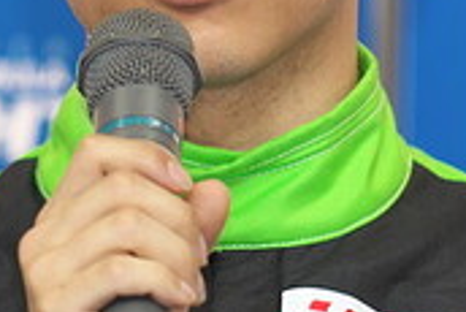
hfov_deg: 3.1
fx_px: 8550
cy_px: 14
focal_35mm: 660
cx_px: 176
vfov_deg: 2.1
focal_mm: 140
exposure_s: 1/200
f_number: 2.8
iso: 400
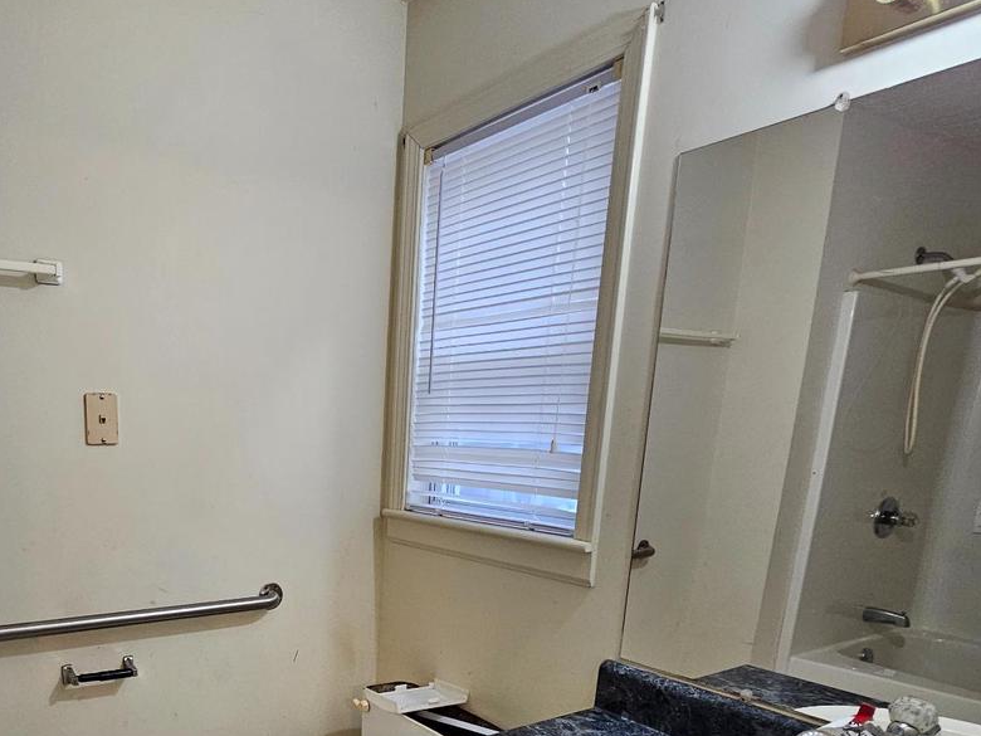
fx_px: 680
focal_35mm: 24
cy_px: 604
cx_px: 259
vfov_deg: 52.6
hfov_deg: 67.6
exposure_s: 1/60
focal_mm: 2.2
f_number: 2.2
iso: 250
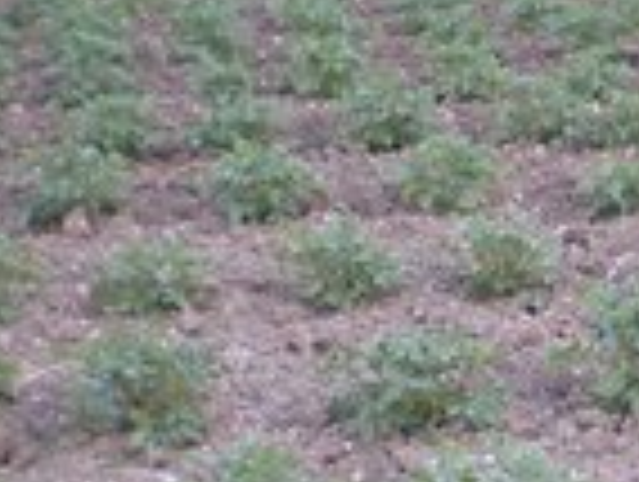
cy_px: 405
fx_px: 1979
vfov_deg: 13.8
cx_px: 508
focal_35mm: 107
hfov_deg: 18.2
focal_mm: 6.3
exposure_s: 1/115
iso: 64
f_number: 3.1
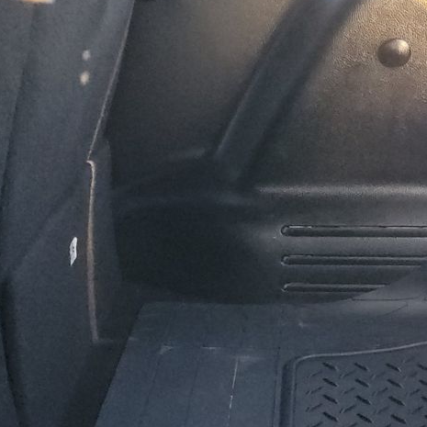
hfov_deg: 23.4
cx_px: 318
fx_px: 1019
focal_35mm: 73
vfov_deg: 23.6
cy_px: 259
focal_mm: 6.7
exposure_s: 1/59
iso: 2521
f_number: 1.8
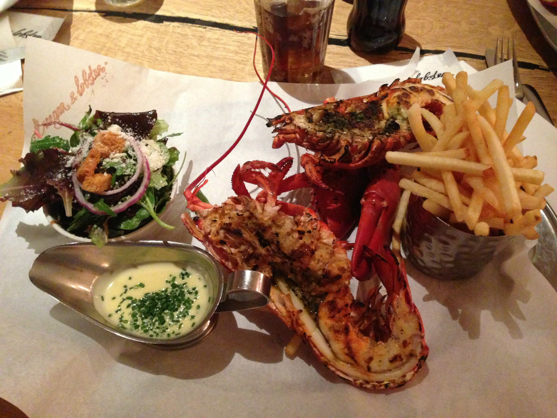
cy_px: 209
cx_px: 278
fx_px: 531
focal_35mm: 33
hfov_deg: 55.4
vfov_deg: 42.9
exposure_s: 1/15
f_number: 2.4
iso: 640
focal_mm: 4.13
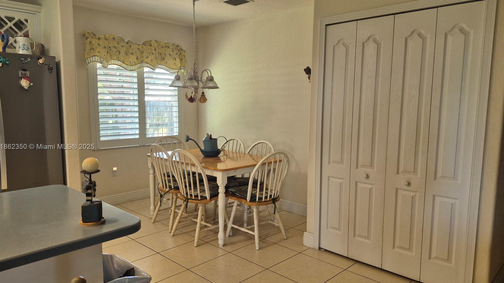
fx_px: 347
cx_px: 251
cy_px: 147
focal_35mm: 26
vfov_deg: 44.4
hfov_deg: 71.9
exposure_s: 1/120
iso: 125
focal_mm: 5.4
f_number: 1.8
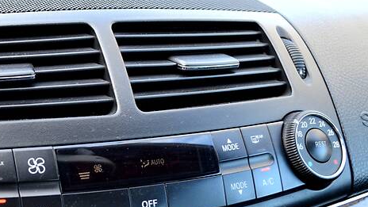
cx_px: 90
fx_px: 634
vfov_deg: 18.5
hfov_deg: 31.7
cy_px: 136
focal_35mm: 65
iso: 400
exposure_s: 1/80
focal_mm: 24
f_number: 4.5
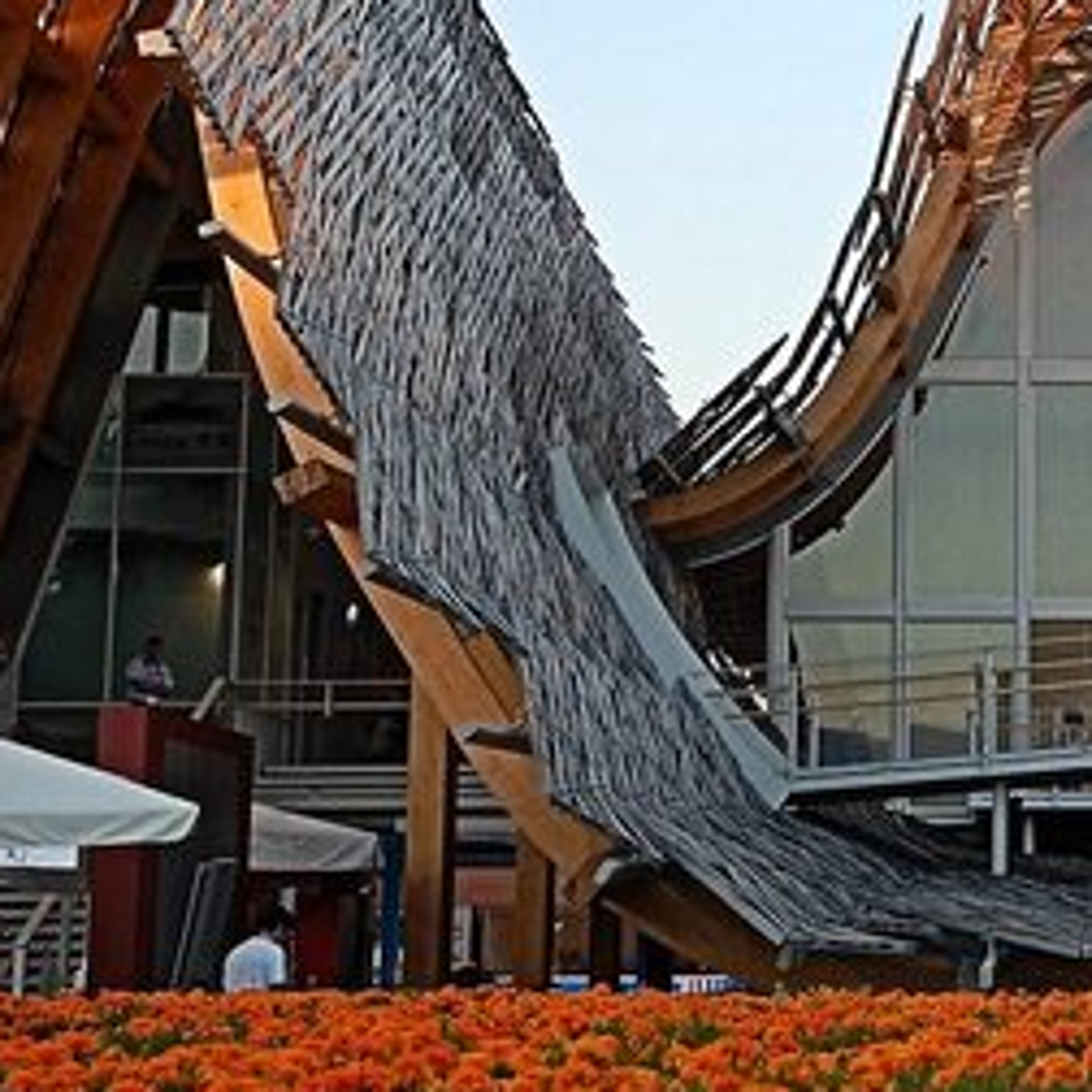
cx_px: 1187
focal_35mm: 94
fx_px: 3355
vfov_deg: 18.5
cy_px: 407
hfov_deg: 17.9
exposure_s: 1/125
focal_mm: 31
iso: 320
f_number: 5.6
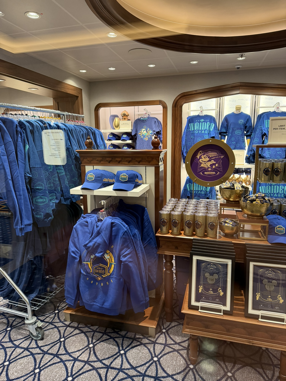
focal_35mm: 24
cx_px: 143
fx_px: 264
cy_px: 190
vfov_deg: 71.6
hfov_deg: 56.8
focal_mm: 6.76
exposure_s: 1/60
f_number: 1.78
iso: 320
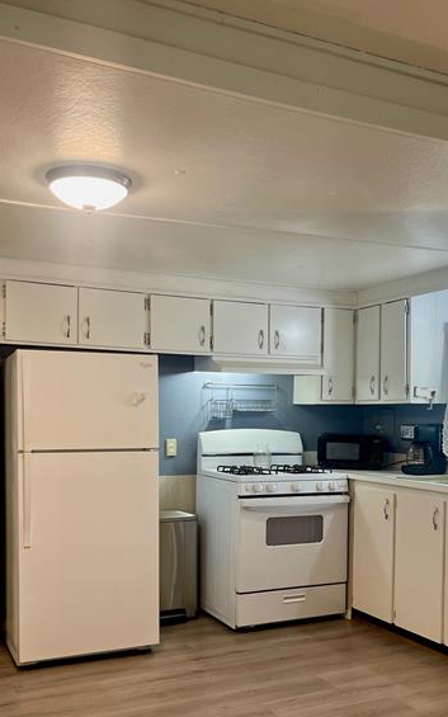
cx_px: 267
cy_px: 442
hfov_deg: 35.2
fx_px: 703
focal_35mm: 36
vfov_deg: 53.5
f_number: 1.6
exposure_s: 1/60
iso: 80
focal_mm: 5.1
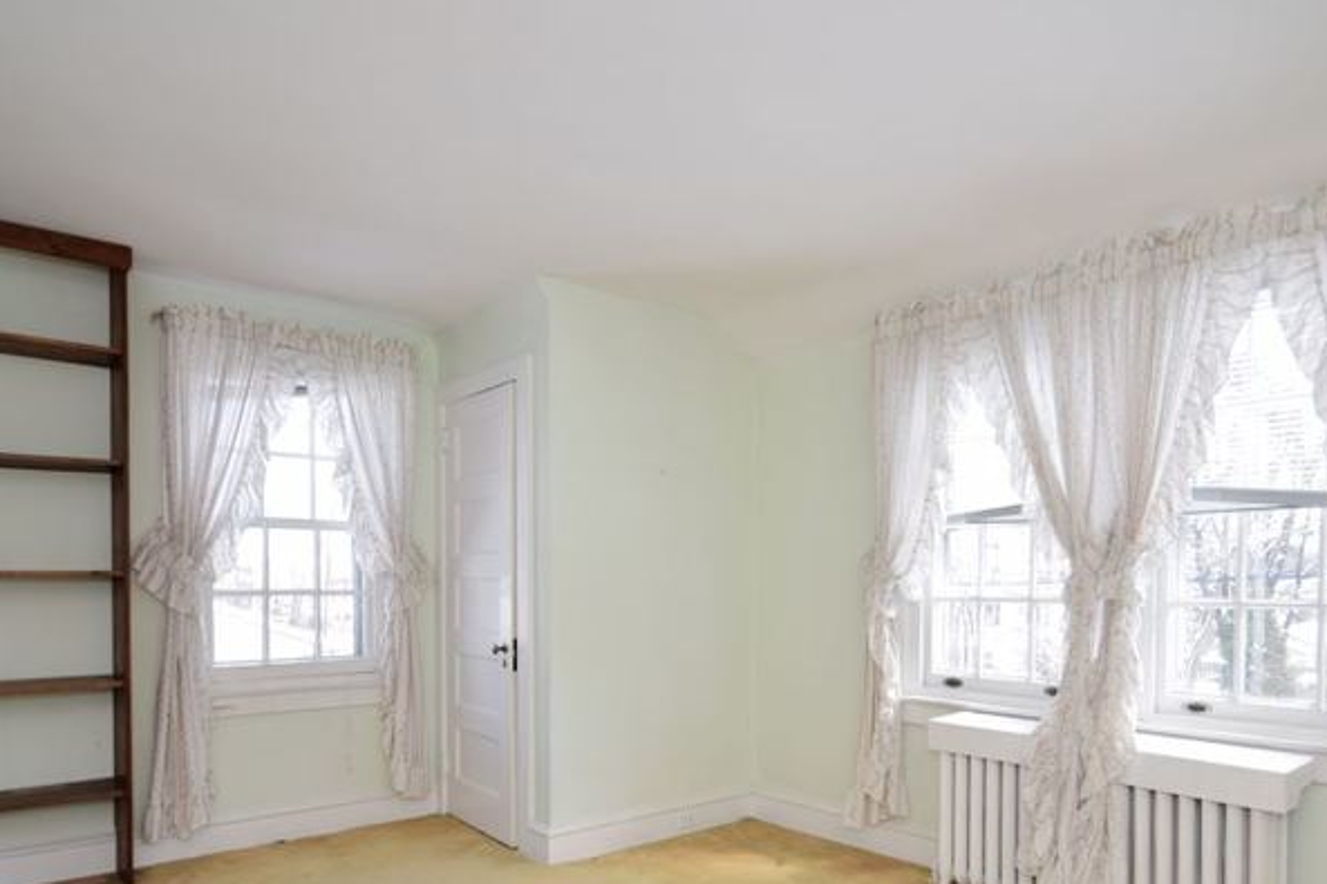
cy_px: 575
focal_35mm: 22
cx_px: 756
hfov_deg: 78.2
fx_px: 811
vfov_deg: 56.2
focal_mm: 10
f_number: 3.5
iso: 100
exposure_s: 1/80
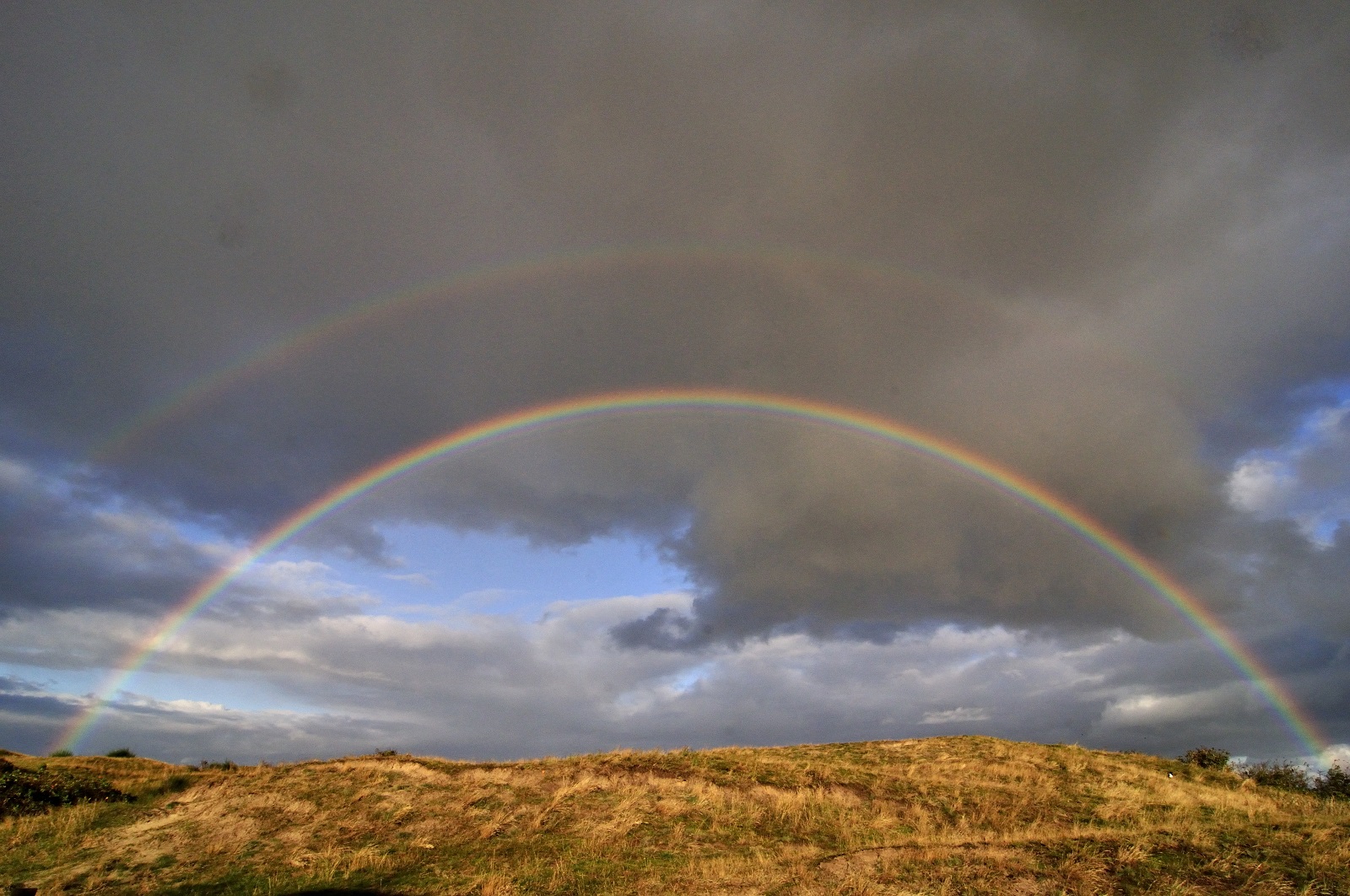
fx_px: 674
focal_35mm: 18
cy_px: 448
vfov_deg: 67.2
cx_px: 675
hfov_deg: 90.1
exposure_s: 1/640
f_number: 13
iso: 800
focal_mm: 12
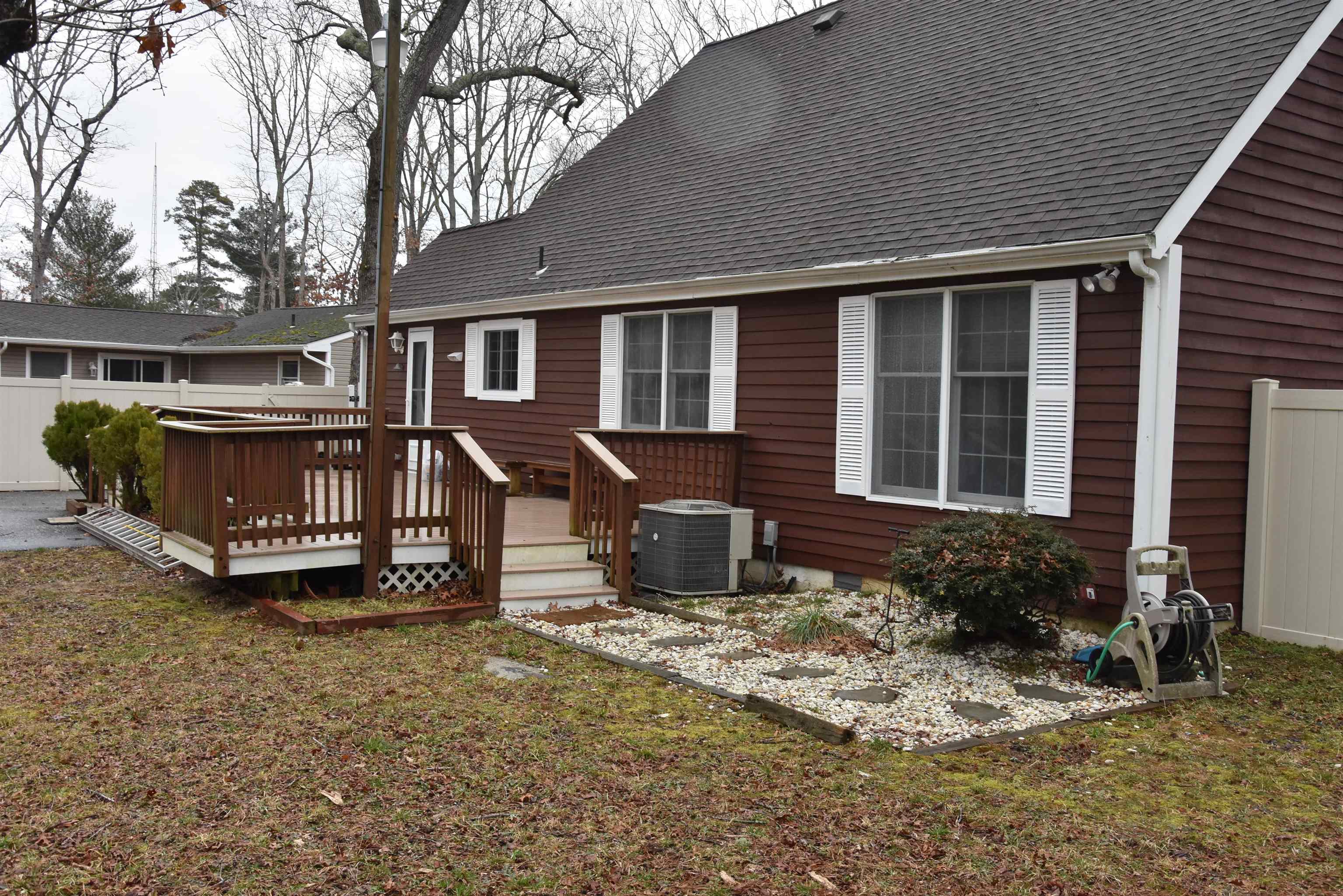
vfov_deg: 40.0
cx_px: 672
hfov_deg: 57.2
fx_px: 1231
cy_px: 448
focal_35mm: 33
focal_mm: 22
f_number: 8
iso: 800
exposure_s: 1/400
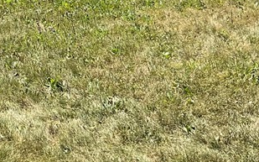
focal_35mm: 102
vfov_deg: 11.6
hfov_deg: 19.1
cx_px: -62
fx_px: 720
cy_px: -154
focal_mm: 3
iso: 16
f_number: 1.8
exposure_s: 1/1076
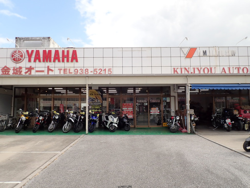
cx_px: 125
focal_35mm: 25
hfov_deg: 69.4
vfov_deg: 54.9
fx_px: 181
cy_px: 94
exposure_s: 1/500
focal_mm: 4.5
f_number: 2.8
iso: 100
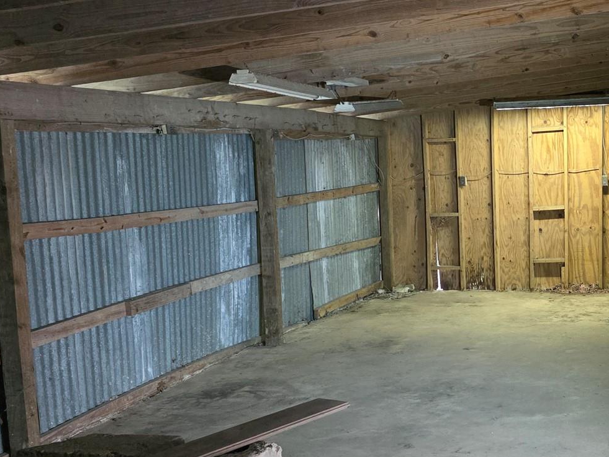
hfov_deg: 36.0
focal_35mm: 48
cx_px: 600
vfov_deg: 30.2
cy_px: 278
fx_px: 845
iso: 2500
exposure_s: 1/120
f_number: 1.7
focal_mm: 6.3
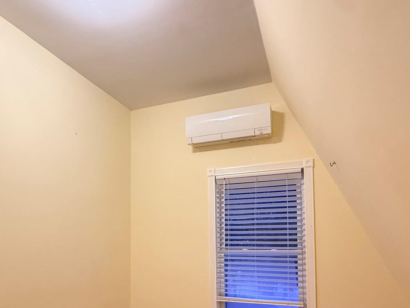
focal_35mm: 26
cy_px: 227
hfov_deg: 67.0
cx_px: 175
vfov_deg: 51.0
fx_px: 308
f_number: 2.2
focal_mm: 2.22
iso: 400
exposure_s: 1/60
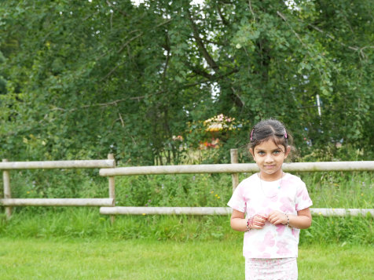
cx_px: 263
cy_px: 173
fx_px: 713
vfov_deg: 22.2
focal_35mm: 66
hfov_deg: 29.1
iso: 500
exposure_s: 1/500
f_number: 3.5
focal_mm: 32
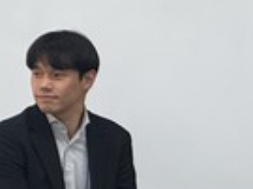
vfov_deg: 3.9
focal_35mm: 383
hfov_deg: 5.1
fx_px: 2797
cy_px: 197
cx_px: 551
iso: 125
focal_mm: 9
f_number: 2.8
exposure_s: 1/120
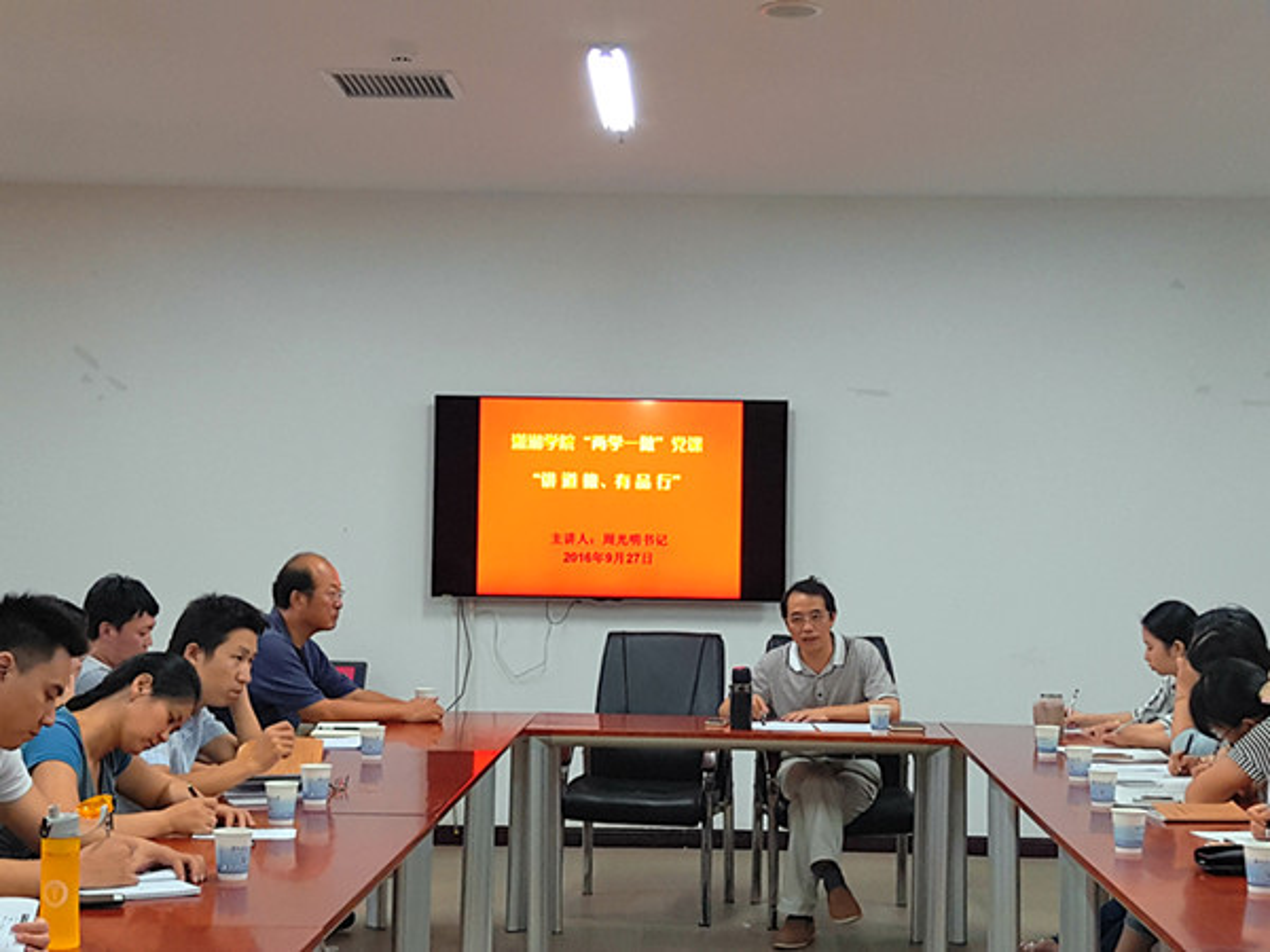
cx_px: 635
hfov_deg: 58.4
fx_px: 1137
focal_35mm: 31
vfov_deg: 45.4
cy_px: 476
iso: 160
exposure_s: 1/33
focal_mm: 4.73
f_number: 2.2
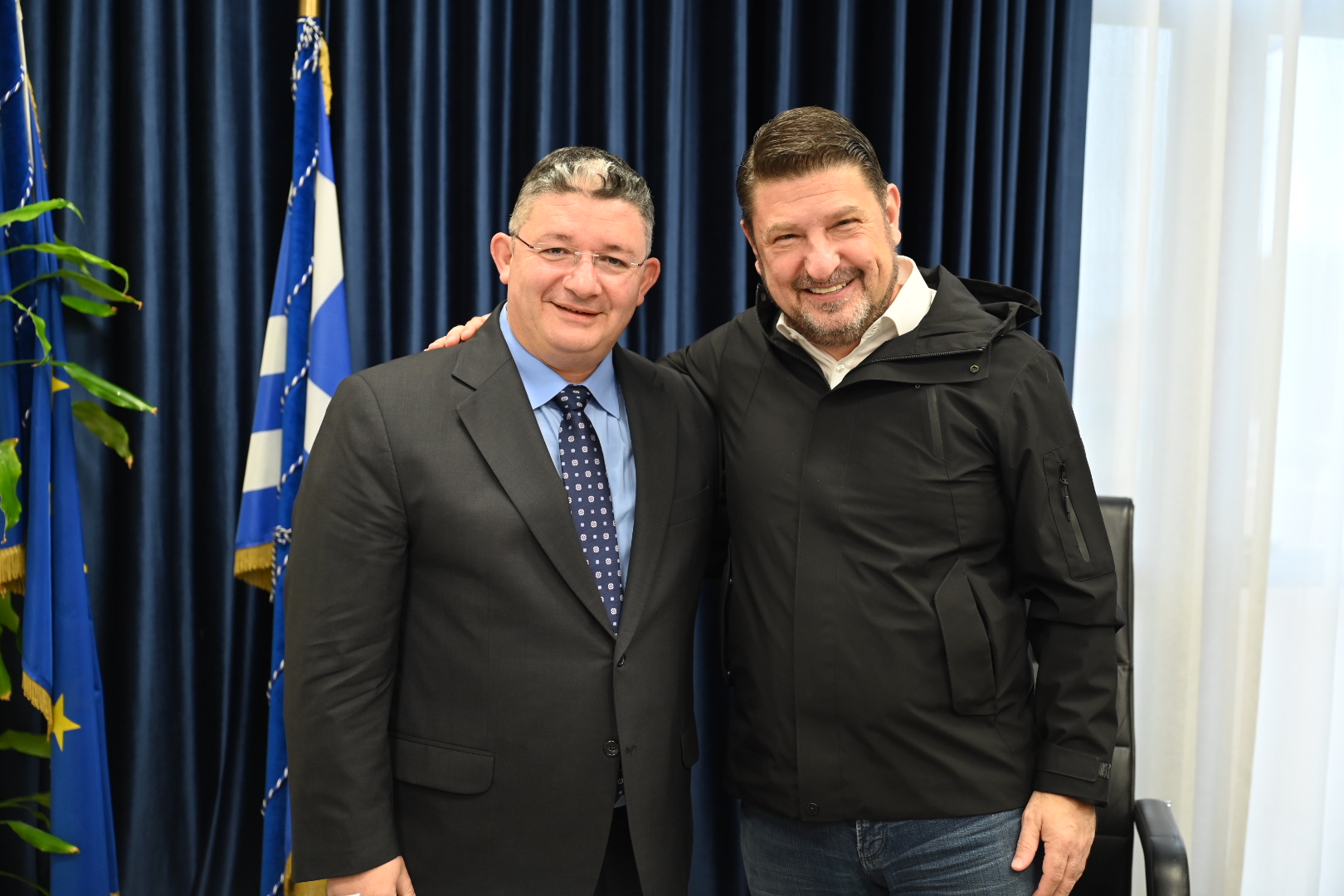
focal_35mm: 41
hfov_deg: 47.4
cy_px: 448
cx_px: 672
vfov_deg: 32.6
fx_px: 1531
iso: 1000
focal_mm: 41
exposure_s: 1/125
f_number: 2.8
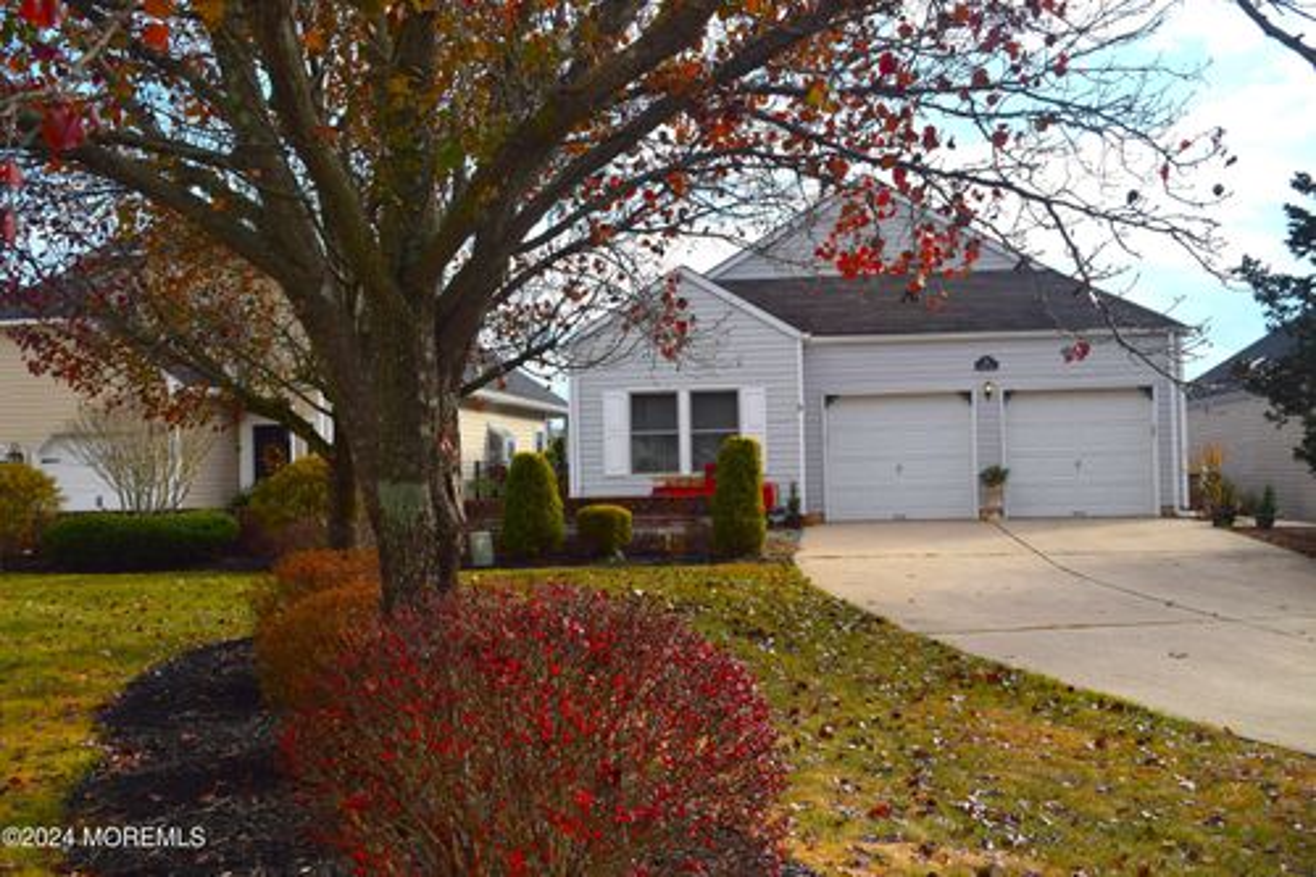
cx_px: 658
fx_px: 1315
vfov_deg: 36.8
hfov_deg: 53.1
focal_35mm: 36
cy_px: 438
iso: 100
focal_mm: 24
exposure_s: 1/200
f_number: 7.1
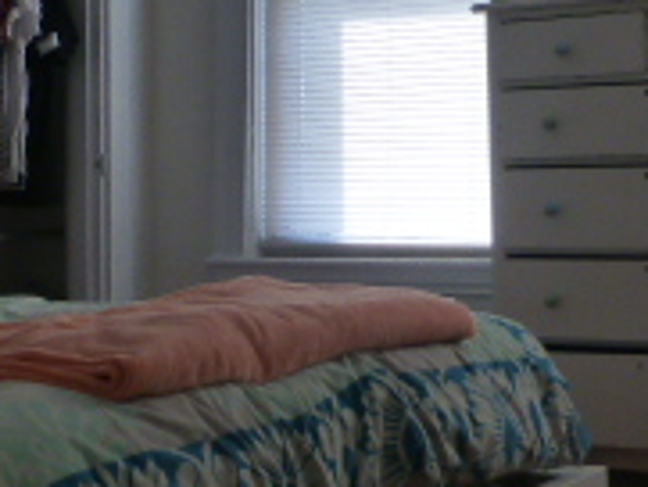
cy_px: 369
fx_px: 1592
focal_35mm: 85
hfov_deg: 22.9
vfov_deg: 17.3
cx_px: 233
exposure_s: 1/60
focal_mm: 4.3
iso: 160
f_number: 3.3
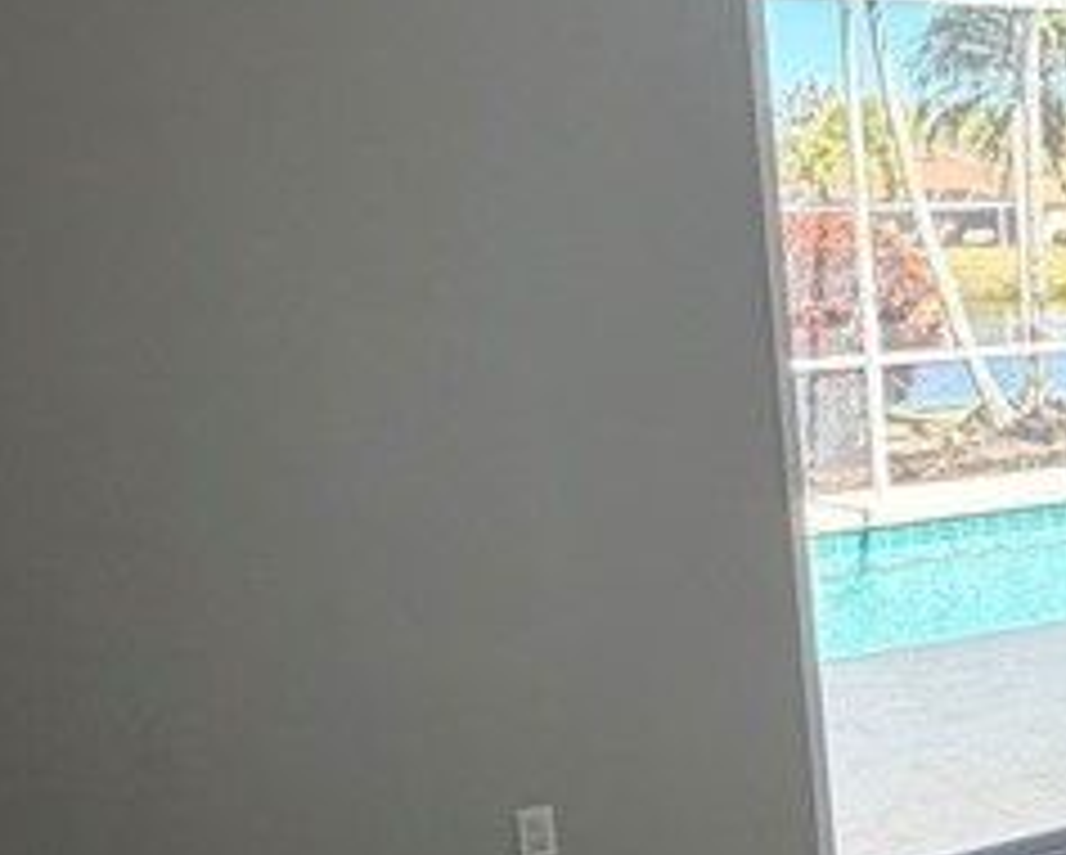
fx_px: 1863
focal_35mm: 59
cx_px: 1466
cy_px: 518
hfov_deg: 26.1
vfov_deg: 25.8
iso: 100
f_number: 2.2
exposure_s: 1/121
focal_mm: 2.22
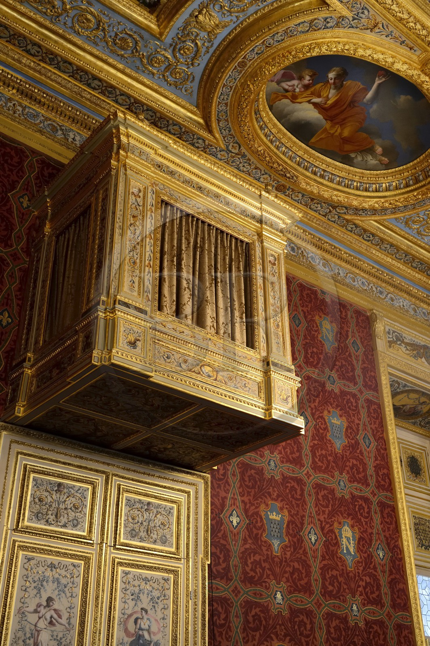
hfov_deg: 35.0
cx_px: 215
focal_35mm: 38
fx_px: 682
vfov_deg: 50.7
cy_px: 323
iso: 1600
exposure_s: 1/20
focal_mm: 38
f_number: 5.6
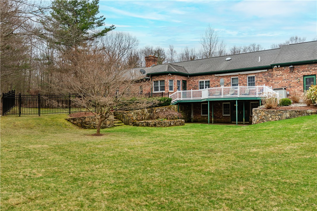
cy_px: 106
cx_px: 158
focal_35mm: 30
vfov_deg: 43.6
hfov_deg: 61.9
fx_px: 264
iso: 100
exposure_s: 1/160
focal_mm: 30
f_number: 7.1
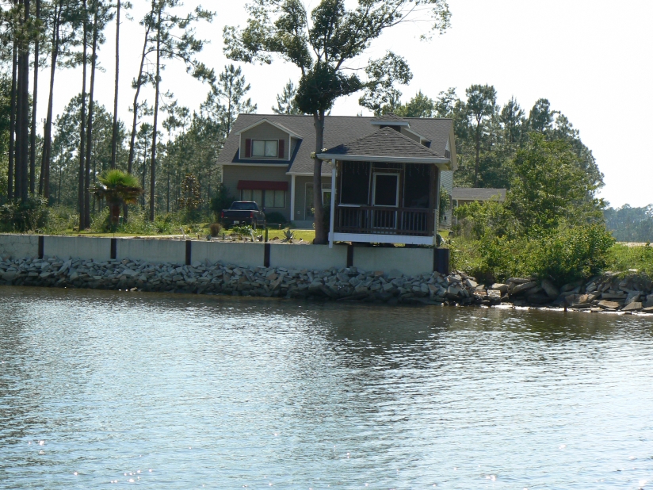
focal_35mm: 109
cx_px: 326
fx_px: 2056
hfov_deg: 18.0
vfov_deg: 13.6
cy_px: 245
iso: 80
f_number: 5.6
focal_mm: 18.2
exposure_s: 1/500
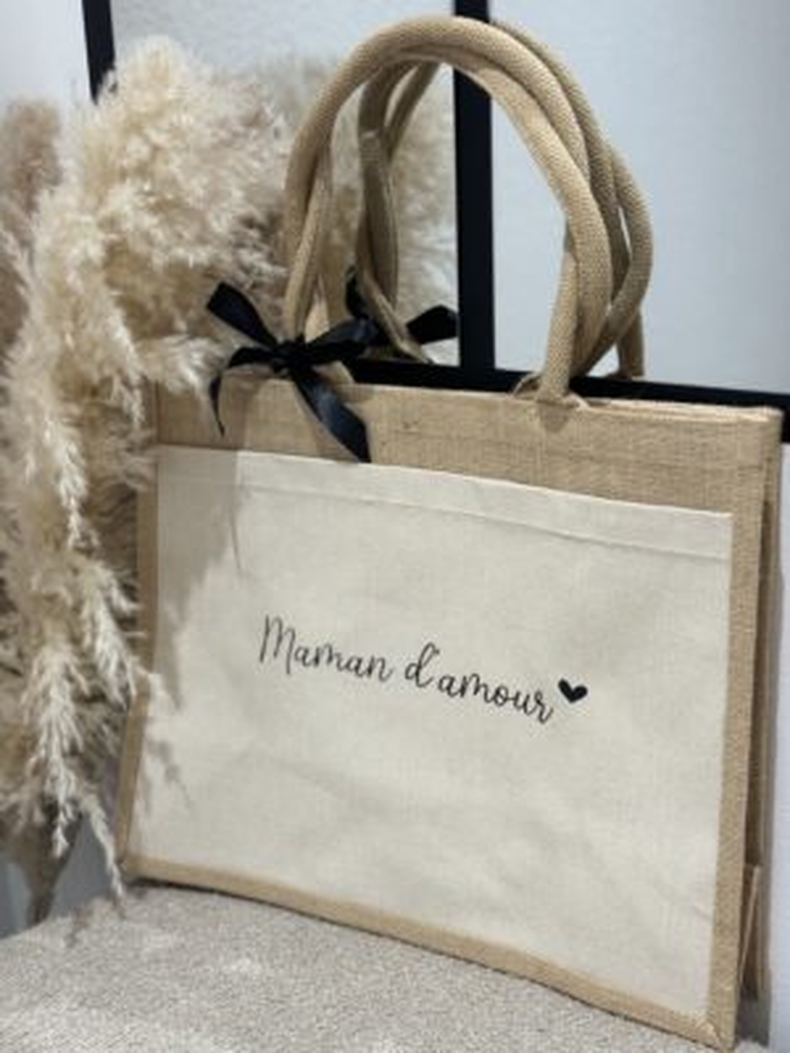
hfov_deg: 30.3
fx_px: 1461
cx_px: 395
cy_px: 526
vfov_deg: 39.7
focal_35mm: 48
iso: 160
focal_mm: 6.76
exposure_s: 1/59
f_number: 1.78
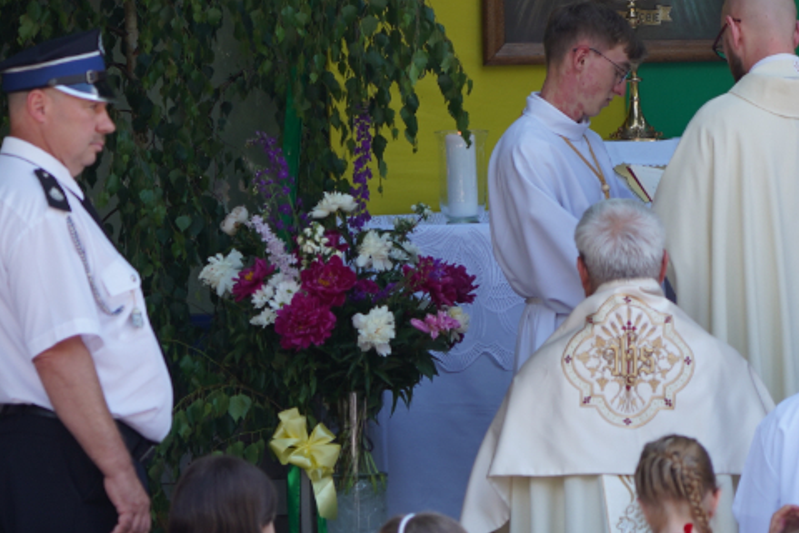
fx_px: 4927
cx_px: 523
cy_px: 1
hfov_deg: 9.3
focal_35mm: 222
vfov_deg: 6.2
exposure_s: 1/250
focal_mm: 82
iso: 100
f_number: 4
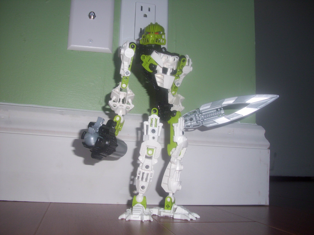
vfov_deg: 41.8
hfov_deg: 54.0
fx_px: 308
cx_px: 157
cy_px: 118
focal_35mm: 34
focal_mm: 5.7
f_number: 2.9
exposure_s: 1/40
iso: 80
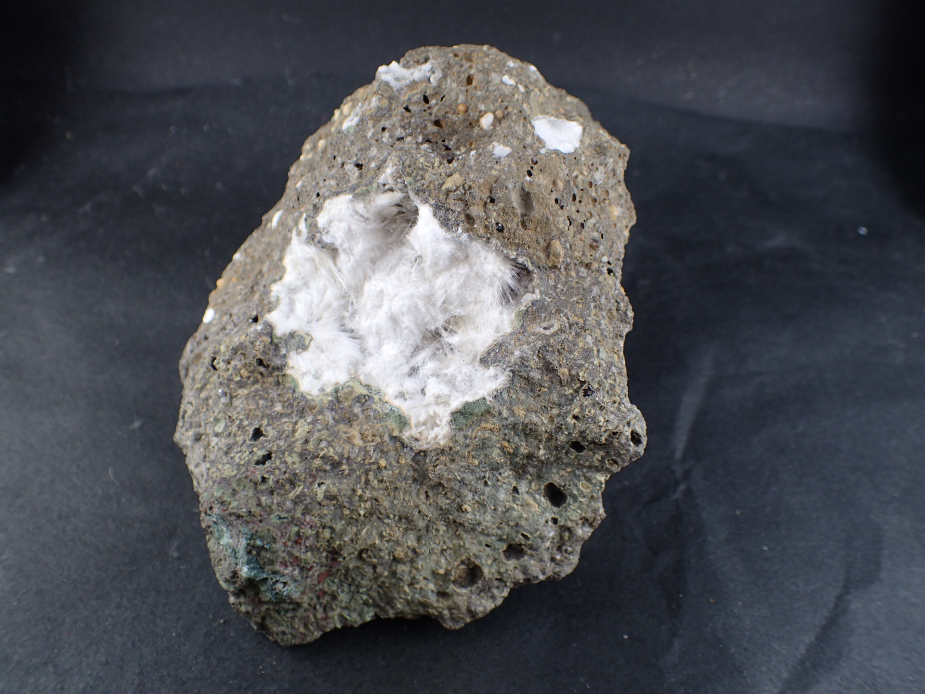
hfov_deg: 60.0
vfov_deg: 46.8
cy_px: 347
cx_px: 462
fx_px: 802
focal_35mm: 30
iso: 100
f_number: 2.3
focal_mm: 5.5
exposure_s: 1/160
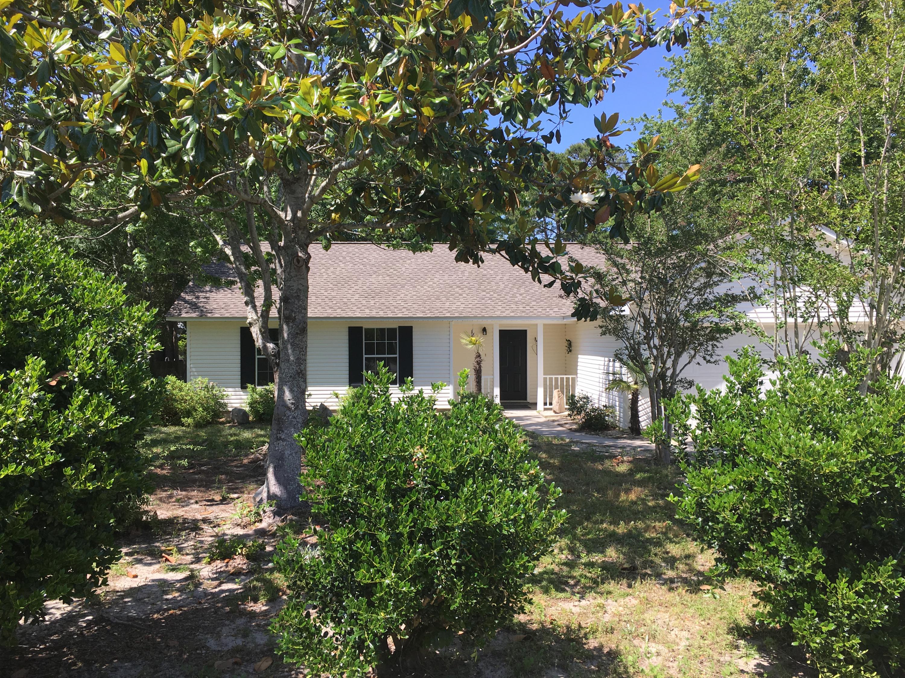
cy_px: 339
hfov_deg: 61.7
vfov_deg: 48.2
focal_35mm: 29
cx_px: 452
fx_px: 758
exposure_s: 1/725
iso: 25
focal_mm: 4.15
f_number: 2.2
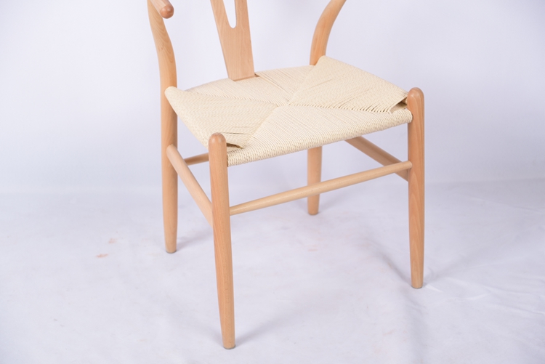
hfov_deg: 30.5
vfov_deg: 20.6
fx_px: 1000
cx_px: 272
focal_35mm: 66
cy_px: 182
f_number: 4.5
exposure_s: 1/8
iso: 125
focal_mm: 66
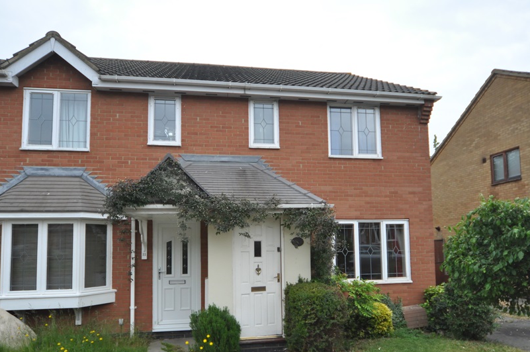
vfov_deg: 54.5
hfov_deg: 76.2
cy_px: 214
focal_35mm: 23
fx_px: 338
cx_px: 262
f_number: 4.5
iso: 800
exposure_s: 1/1250
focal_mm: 12
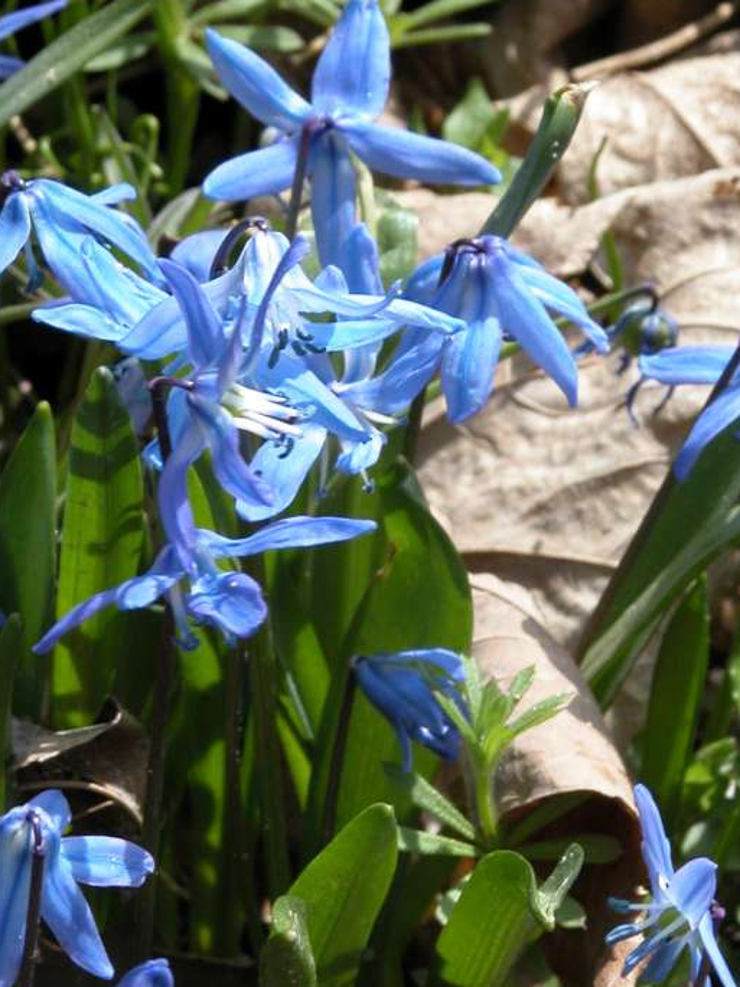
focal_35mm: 301
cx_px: 222
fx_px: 8587
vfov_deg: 6.6
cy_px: 772
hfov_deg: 4.9
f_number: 7.9
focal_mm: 41.1
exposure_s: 1/170
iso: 100
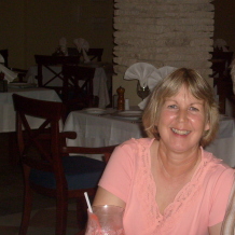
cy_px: 123
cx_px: 217
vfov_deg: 18.3
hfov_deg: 18.0
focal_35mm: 95
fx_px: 730
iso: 100
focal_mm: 8.7
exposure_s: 1/60
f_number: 3.3
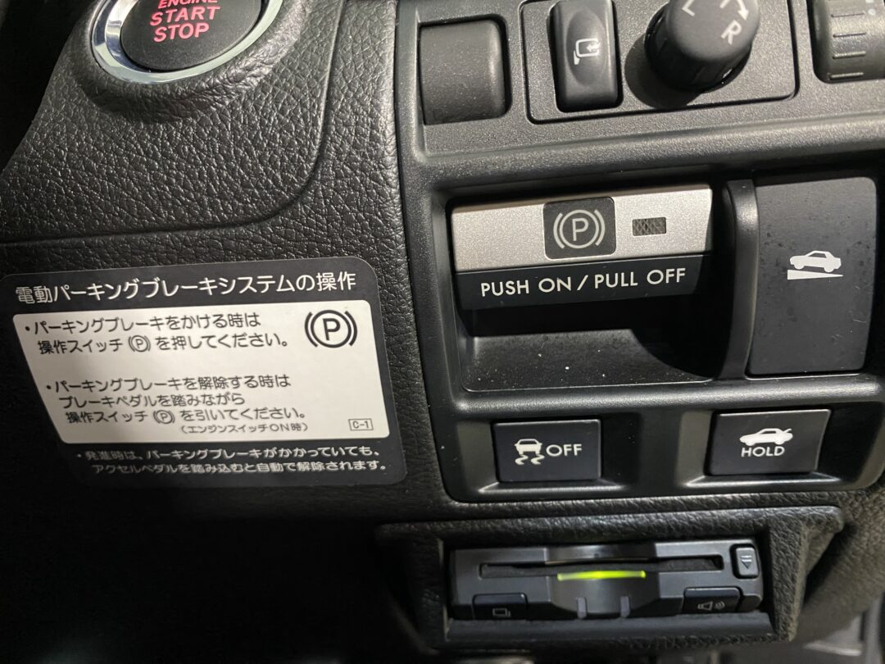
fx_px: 639
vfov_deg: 54.9
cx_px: 442
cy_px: 332
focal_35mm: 25
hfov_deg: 69.4
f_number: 1.8
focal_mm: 4.25
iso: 500
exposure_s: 1/25
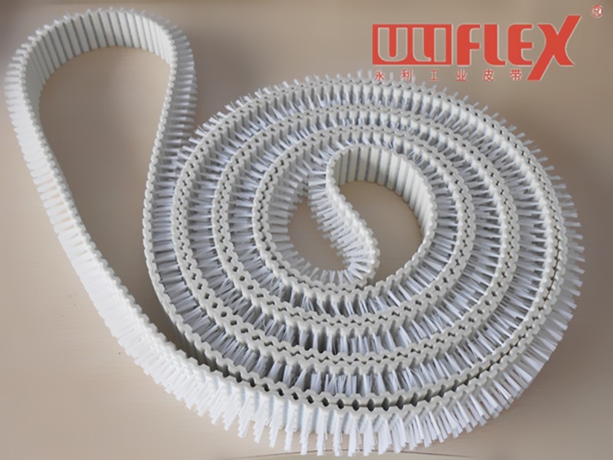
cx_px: 306
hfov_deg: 67.3
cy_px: 230
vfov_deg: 53.1
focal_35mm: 26
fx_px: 460
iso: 80
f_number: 3.5
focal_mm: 4.6
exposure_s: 1/30
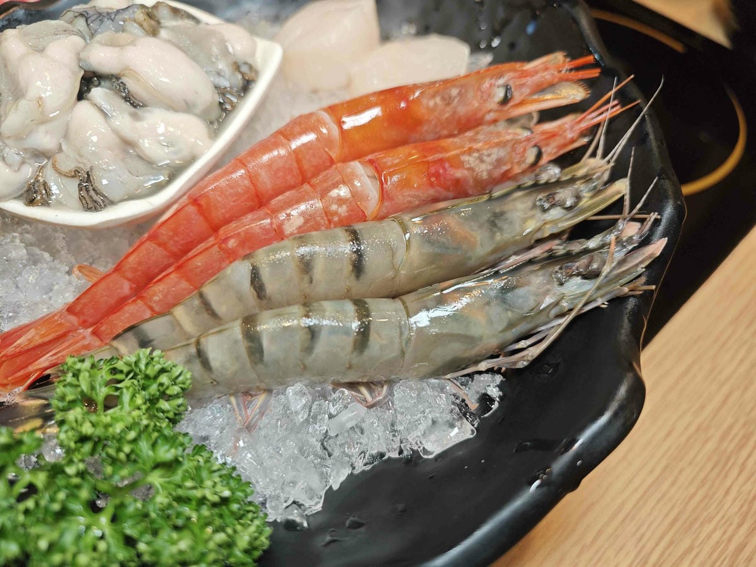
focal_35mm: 23
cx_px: 378
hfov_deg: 73.9
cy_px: 284
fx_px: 502
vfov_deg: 58.9
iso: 160
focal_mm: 8.72
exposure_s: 1/120
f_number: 2
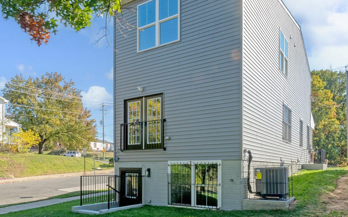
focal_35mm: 27
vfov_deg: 45.6
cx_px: 154
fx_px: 255
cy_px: 74
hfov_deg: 68.4
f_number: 8
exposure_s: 1/6400
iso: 1250
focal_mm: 15.5
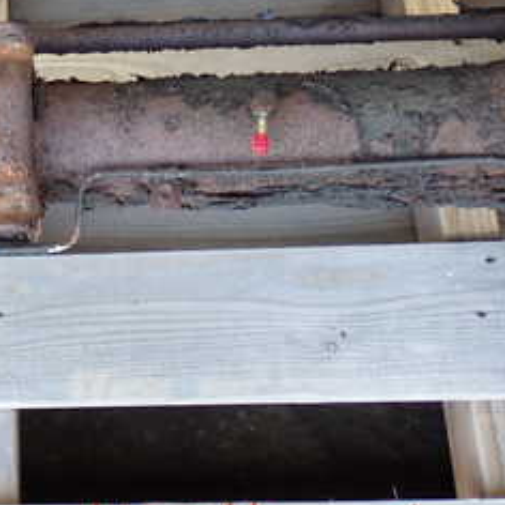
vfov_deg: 21.0
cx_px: -66
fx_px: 1337
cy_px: 73
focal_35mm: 81
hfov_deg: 20.3
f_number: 2.5
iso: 200
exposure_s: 1/40
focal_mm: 6.37
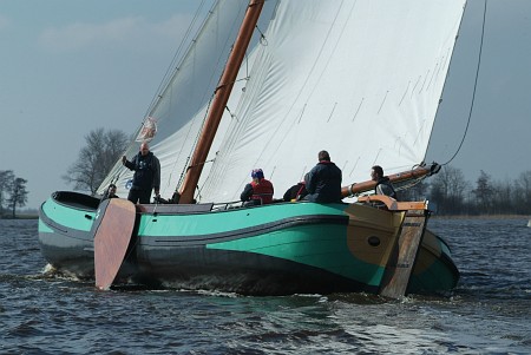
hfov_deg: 13.4
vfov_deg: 9.0
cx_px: 266
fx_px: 2259
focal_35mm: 153
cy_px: 178
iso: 400
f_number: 9.5
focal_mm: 102
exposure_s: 1/1500
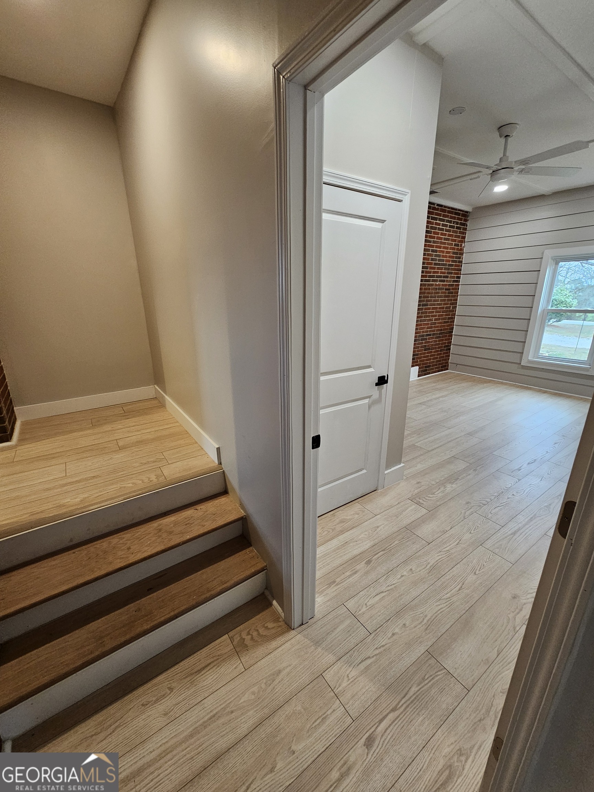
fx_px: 297
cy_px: 396
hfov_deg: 89.9
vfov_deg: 106.2
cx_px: 297
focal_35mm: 13
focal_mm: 2.2
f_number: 2.2
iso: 250
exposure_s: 1/60
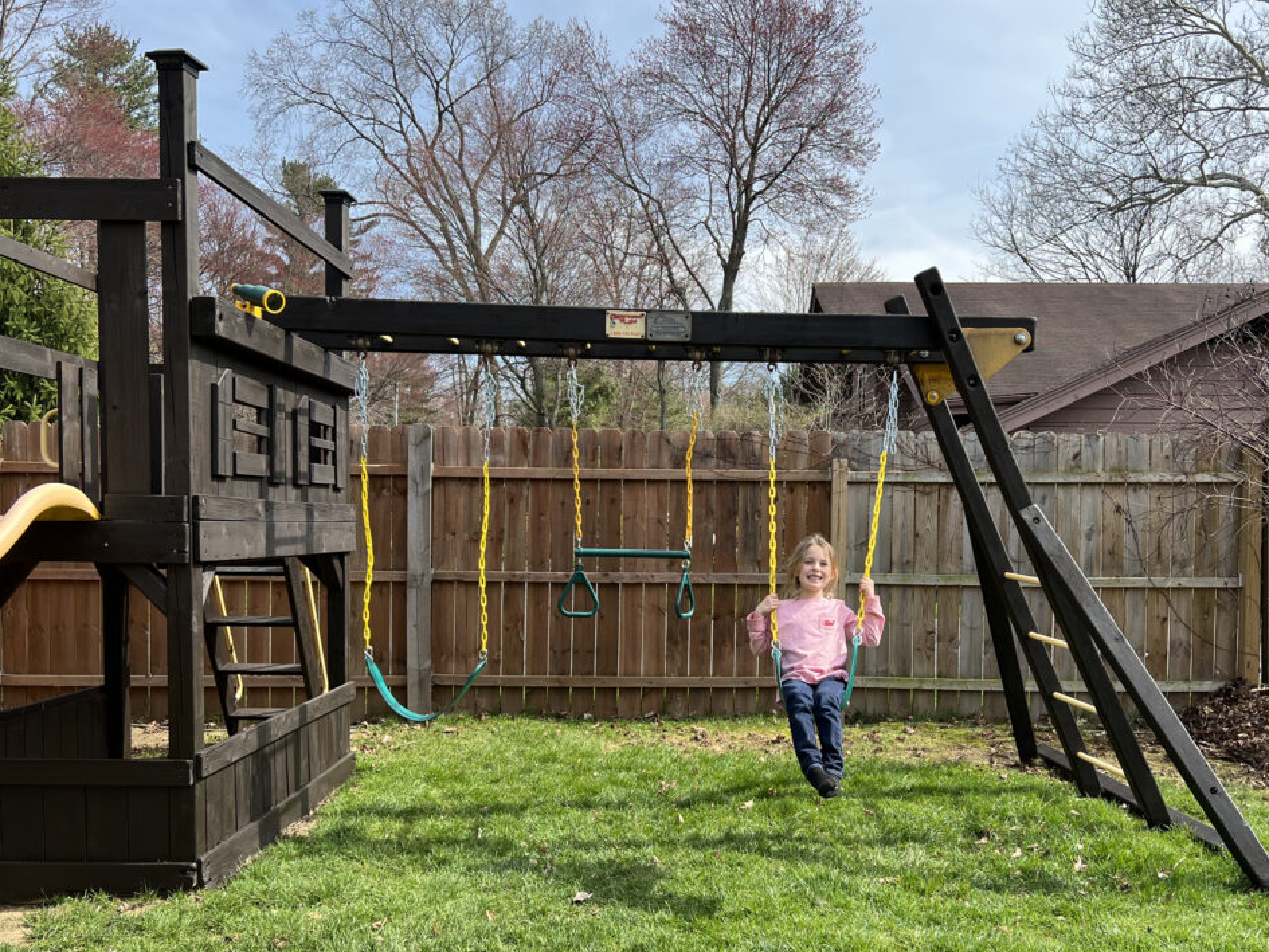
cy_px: 556
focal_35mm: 33
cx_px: 702
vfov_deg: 42.8
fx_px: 1210
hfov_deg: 55.2
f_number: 1.5
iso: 50
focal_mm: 5.7
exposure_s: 1/1511
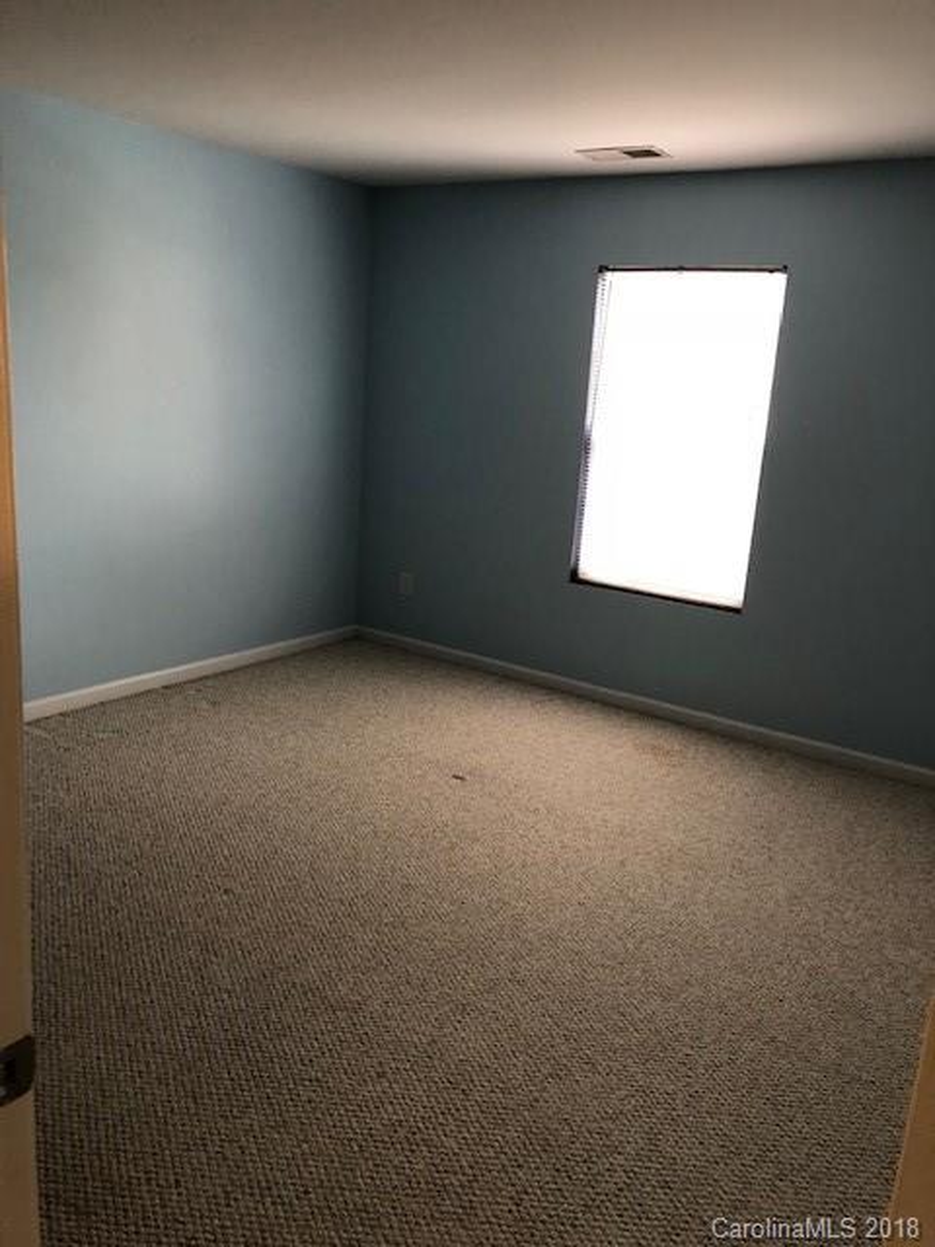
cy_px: 624
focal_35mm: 28
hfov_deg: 49.7
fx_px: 1008
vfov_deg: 63.4
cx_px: 468
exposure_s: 1/15
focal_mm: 3.99
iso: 50
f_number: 1.8
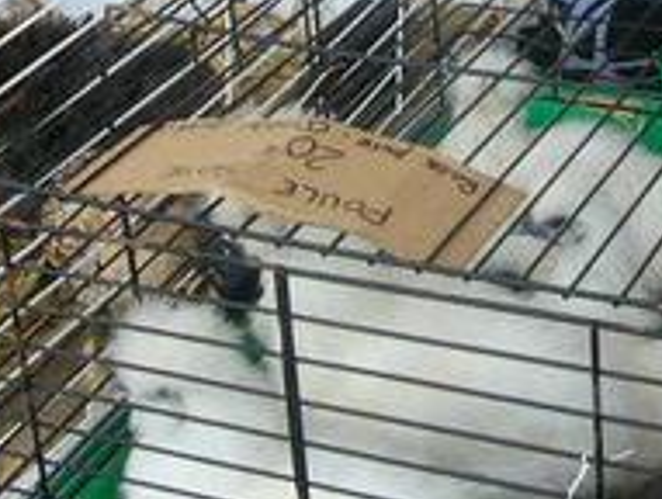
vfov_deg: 12.5
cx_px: 561
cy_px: -52
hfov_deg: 16.6
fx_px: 2242
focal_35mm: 117
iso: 50
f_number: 2.8
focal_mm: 5.8
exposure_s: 1/90.6
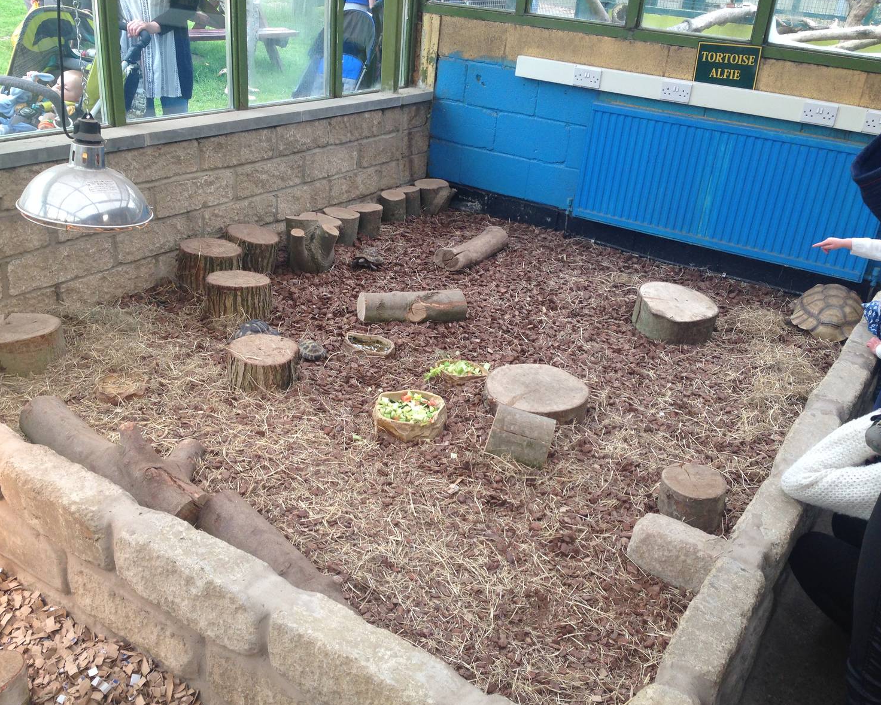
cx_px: 430
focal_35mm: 35
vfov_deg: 42.2
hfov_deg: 51.5
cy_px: 352
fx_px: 913
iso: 50
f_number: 2.4
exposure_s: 1/120
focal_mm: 4.12
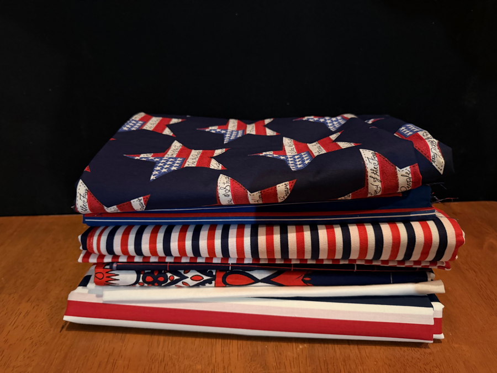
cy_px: 186
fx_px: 345
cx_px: 248
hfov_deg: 71.6
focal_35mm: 24
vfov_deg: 56.8
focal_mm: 6.76
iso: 1000
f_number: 1.78
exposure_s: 1/30
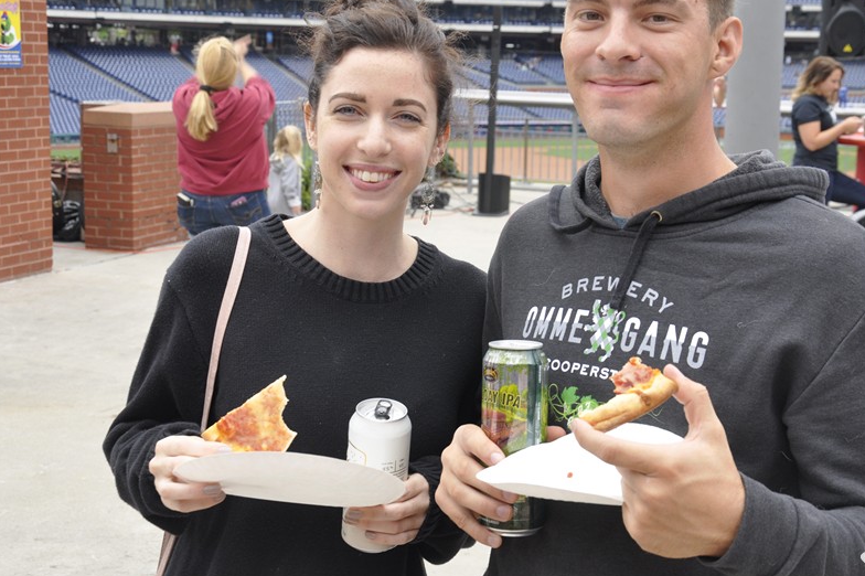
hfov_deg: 30.9
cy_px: 234
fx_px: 1561
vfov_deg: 20.9
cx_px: 495
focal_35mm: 65
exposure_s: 1/60
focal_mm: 34
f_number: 8
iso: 400
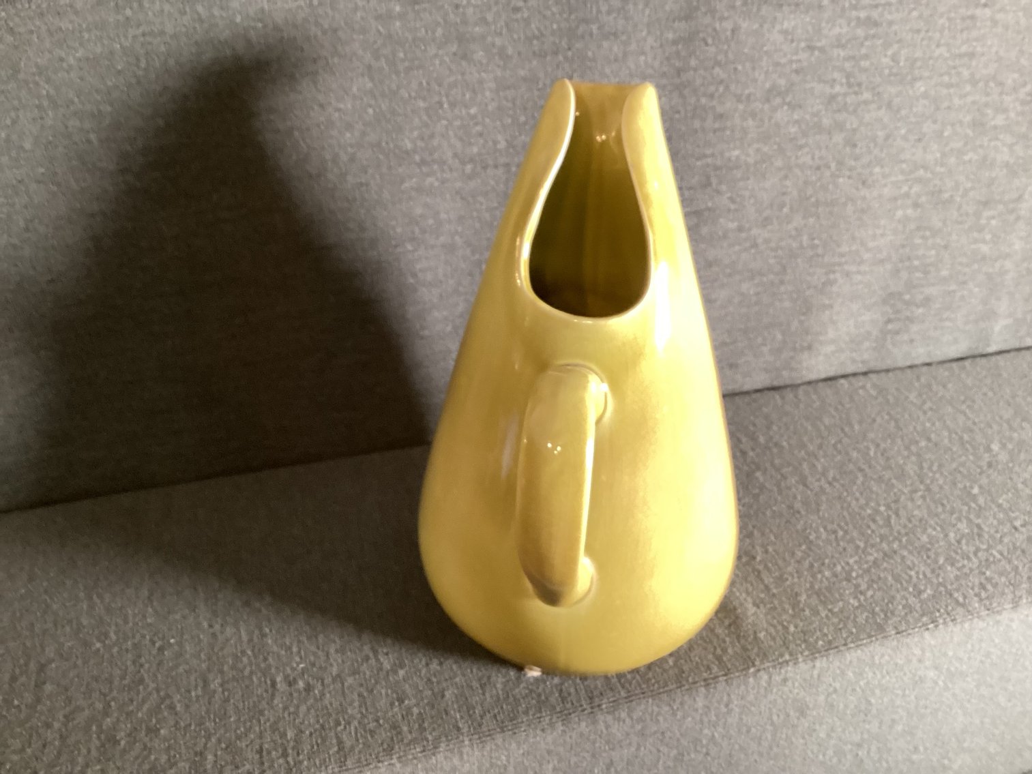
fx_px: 924
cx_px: 516
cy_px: 387
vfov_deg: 45.4
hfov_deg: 58.3
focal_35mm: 31
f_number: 2.4
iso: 250
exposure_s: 1/60
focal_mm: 3.3
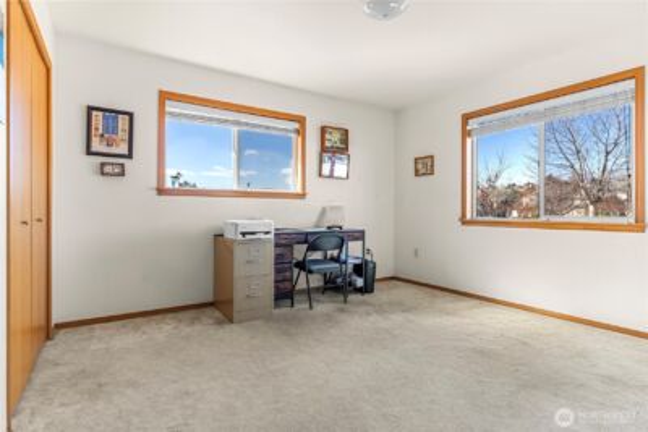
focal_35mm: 18
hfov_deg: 89.3
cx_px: 324
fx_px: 328
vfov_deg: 66.8
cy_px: 216
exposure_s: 1/50
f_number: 2.8
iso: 200
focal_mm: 18.2
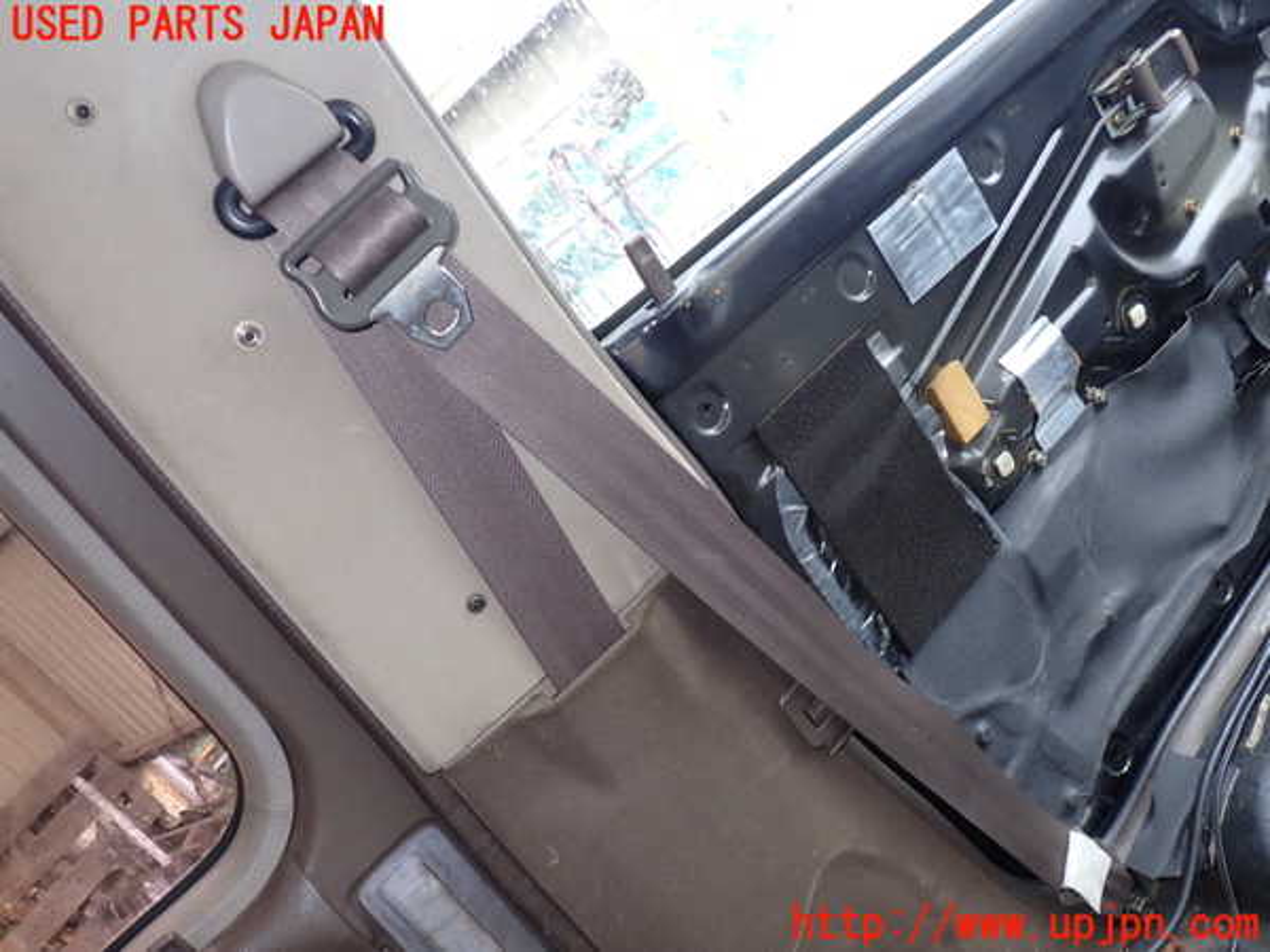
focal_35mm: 30
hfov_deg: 60.0
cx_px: 635
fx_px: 1101
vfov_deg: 46.8
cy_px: 476
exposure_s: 1/30
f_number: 2.3
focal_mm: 5.4
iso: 200
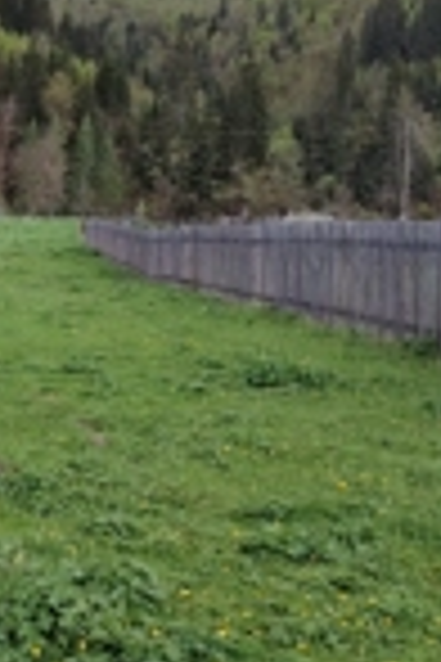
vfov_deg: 29.5
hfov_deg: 19.2
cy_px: 221
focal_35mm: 68
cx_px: -40
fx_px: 1249
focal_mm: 5.25
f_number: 1.75
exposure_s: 1/100
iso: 138
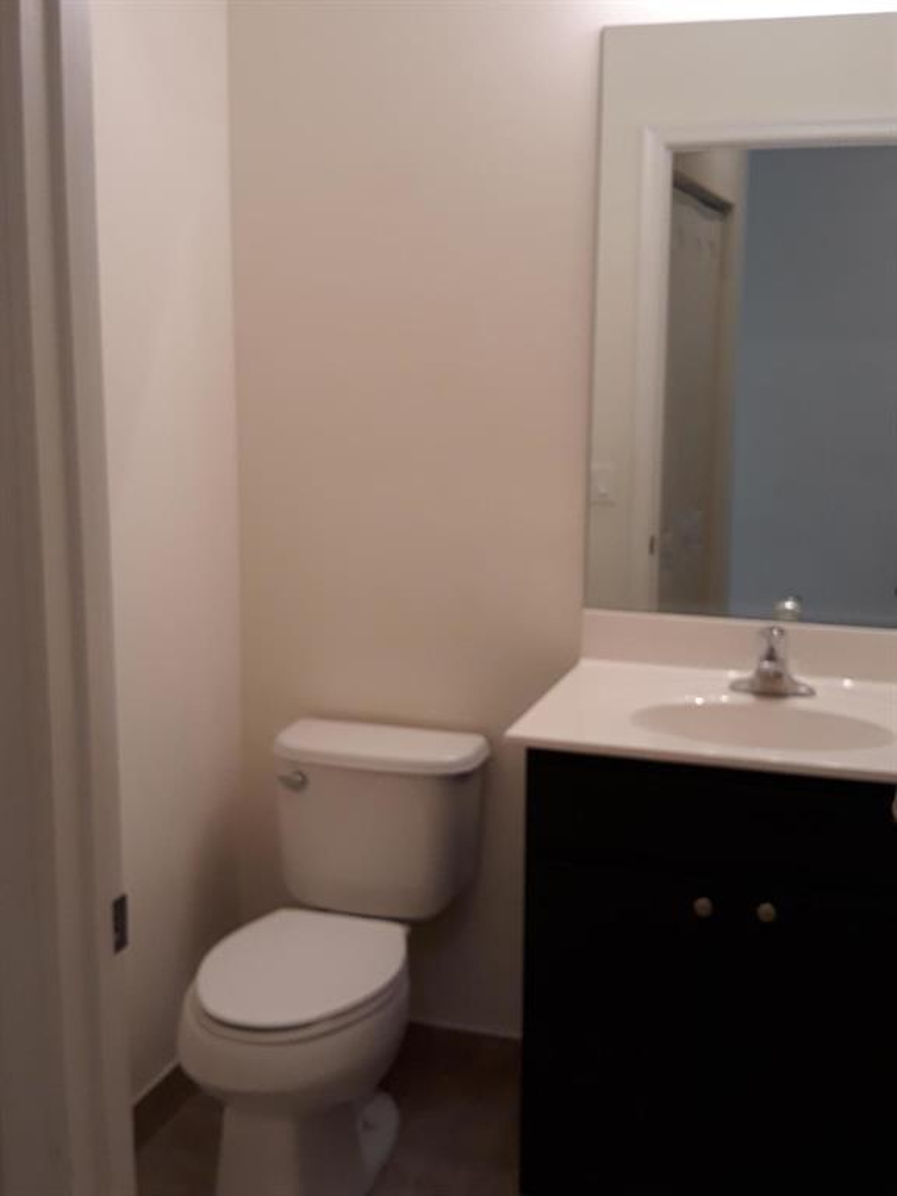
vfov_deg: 63.4
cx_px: 448
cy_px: 598
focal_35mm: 28
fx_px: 967
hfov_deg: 49.7
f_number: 1.7
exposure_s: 1/40
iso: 80
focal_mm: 3.7
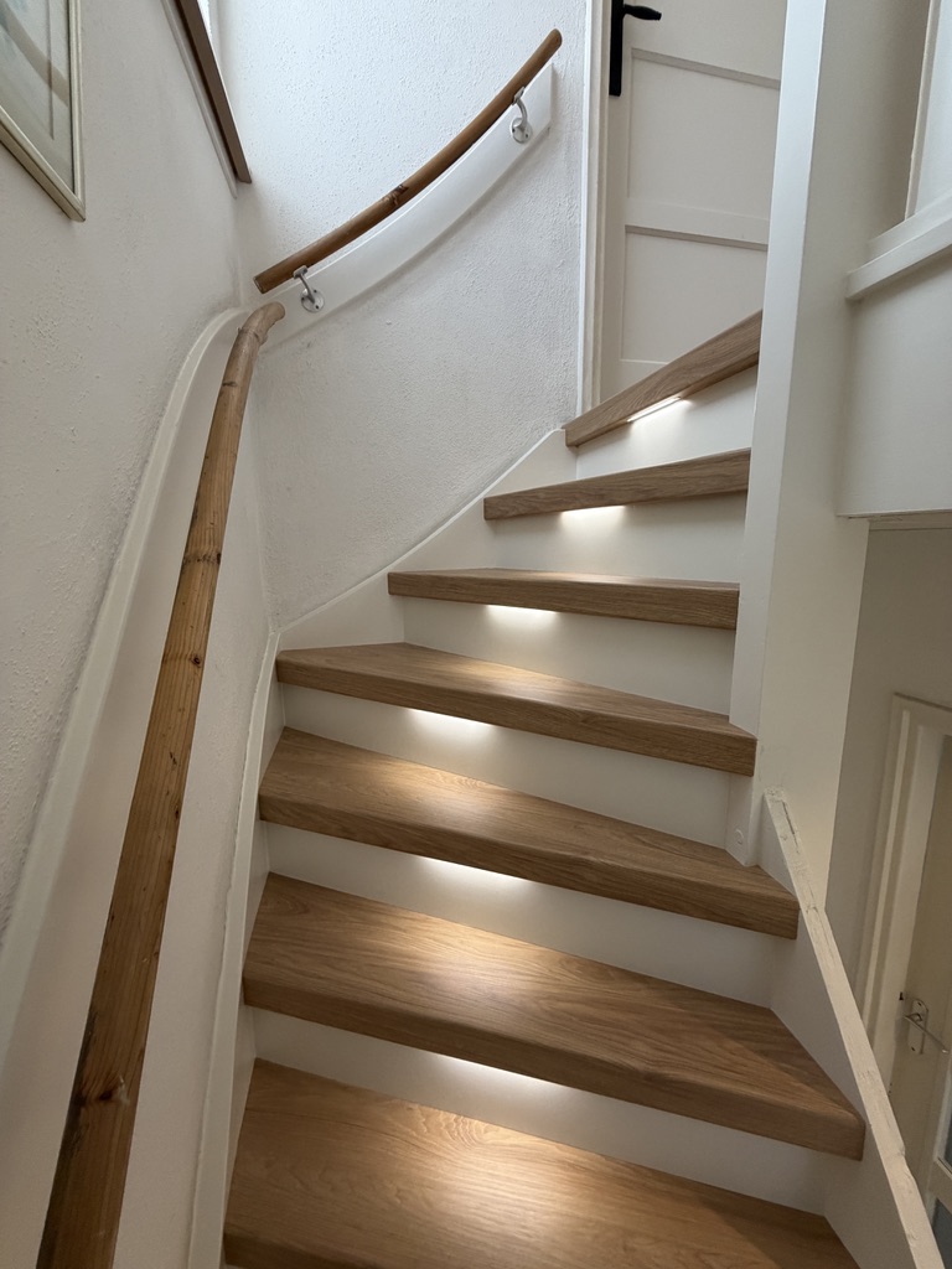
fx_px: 513
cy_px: 634
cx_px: 476
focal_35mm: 14
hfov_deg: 85.7
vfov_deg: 102.1
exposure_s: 1/100
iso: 320
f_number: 2.2
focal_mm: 2.22
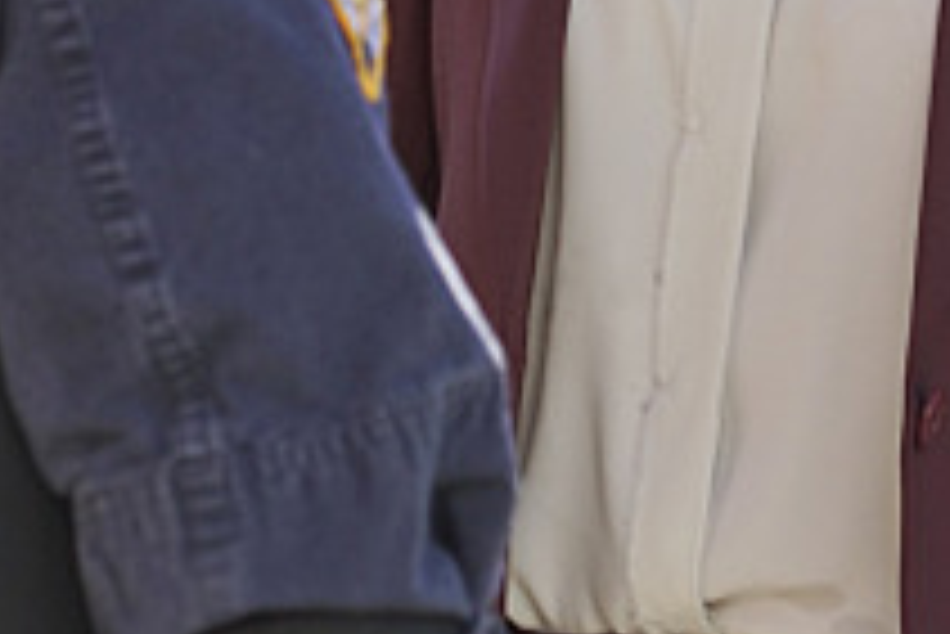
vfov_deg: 2.1
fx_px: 17058
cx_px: 563
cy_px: -355
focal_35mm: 646
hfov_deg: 3.2
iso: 125
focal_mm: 175
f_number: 7.1
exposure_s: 1/250
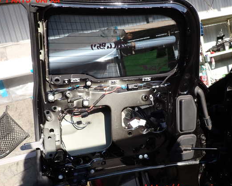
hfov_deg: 62.2
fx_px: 192
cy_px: 94
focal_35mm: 28
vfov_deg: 51.5
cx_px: 112
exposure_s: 1/400
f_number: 2.8
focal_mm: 4.5
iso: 100
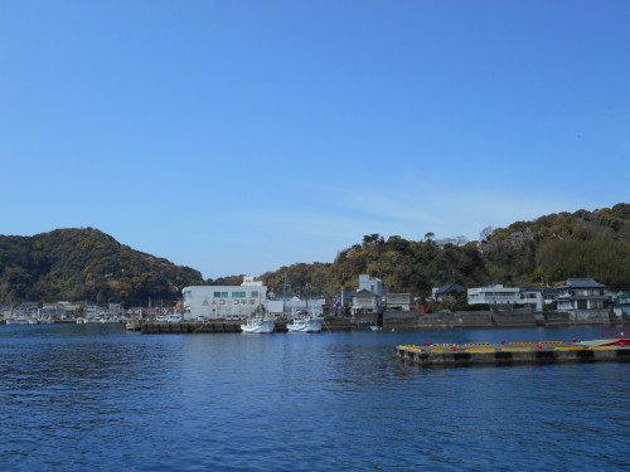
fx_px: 710
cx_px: 315
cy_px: 236
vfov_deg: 36.8
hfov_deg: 47.9
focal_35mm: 39
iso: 80
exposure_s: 1/640
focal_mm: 6.9
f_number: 4.5
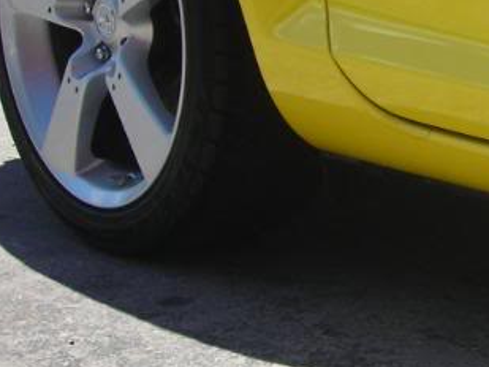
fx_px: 1781
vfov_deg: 11.5
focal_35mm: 126
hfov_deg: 14.6
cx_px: 734
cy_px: -81
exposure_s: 1/116
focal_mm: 6.3
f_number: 6.4
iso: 50
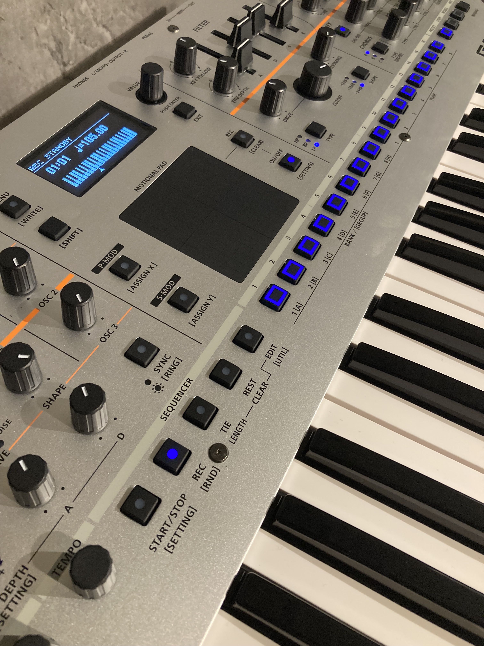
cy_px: 323
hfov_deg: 49.7
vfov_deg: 63.4
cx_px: 242
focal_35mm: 28
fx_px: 522
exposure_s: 1/52
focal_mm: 3.99
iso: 200
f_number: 1.8
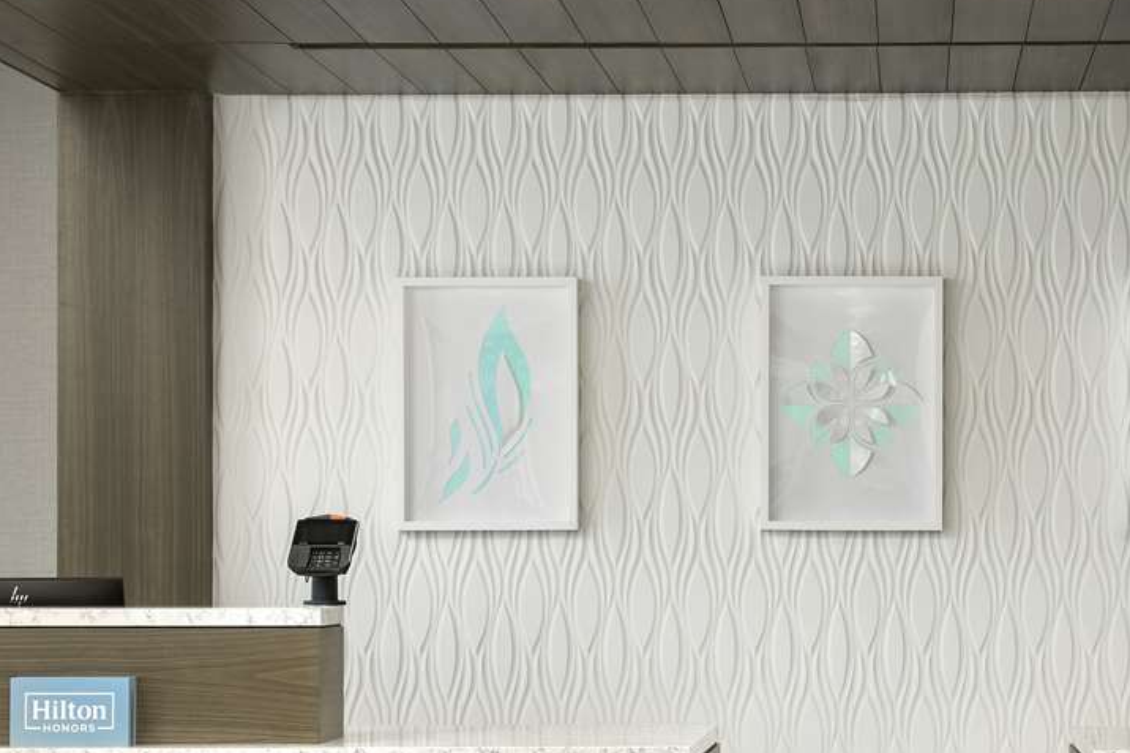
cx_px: 877
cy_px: 564
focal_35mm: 88
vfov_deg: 15.5
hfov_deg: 22.9
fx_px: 2761
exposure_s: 2
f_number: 11
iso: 50
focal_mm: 42
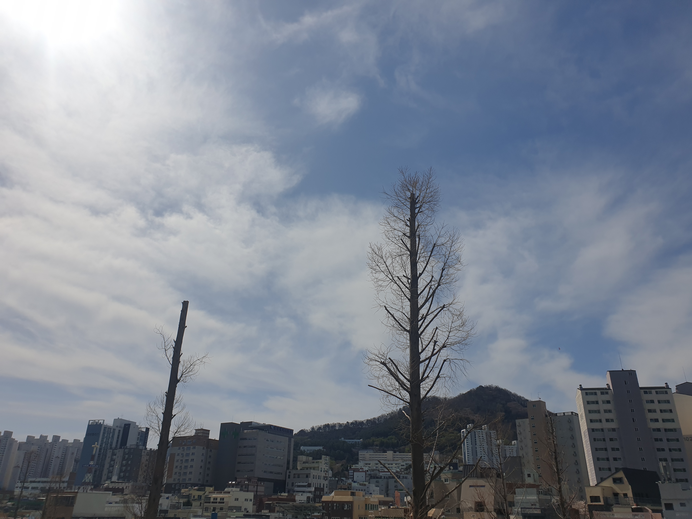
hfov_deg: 67.3
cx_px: 346
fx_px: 520
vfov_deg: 53.1
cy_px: 260
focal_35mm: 26
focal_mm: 4.3
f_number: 2.4
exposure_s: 1/7576
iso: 50
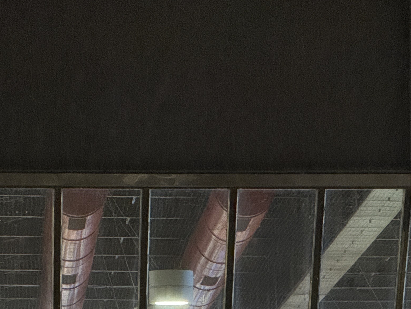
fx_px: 3704
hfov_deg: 6.4
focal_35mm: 312
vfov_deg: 4.8
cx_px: 236
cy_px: 314
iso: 1250
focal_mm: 15.66
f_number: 2.8
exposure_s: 1/25
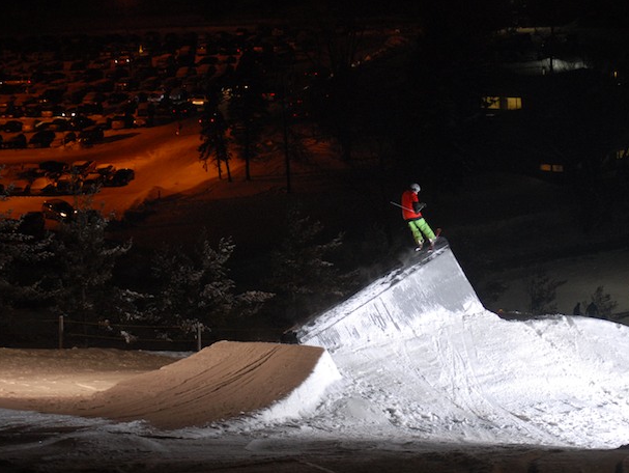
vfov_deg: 14.2
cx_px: 370
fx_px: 1902
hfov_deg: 18.8
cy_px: 222
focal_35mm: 105
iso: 500
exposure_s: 1/80
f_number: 4
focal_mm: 55
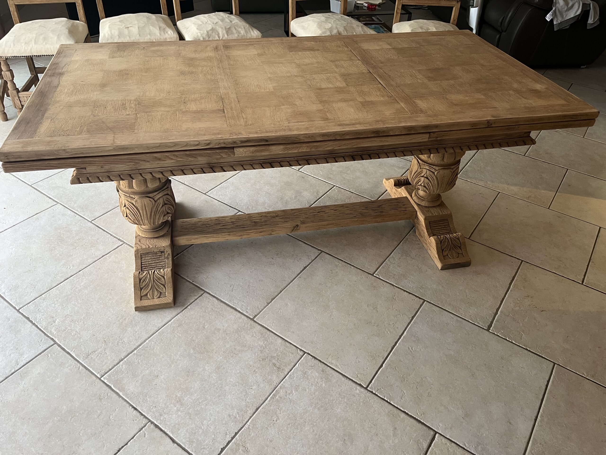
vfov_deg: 53.1
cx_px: 303
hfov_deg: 67.3
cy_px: 228
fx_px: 455
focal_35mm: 26
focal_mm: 5.1
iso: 160
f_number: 1.6
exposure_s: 1/50
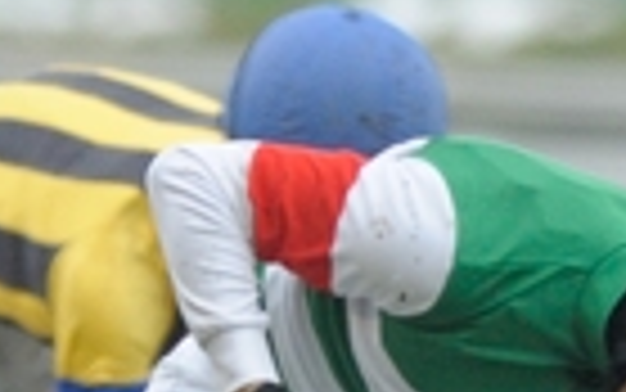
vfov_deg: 0.3
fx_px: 76820
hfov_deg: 0.5
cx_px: -365
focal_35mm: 4501
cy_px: 994
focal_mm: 600
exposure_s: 1/800
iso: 2000
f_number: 5.6
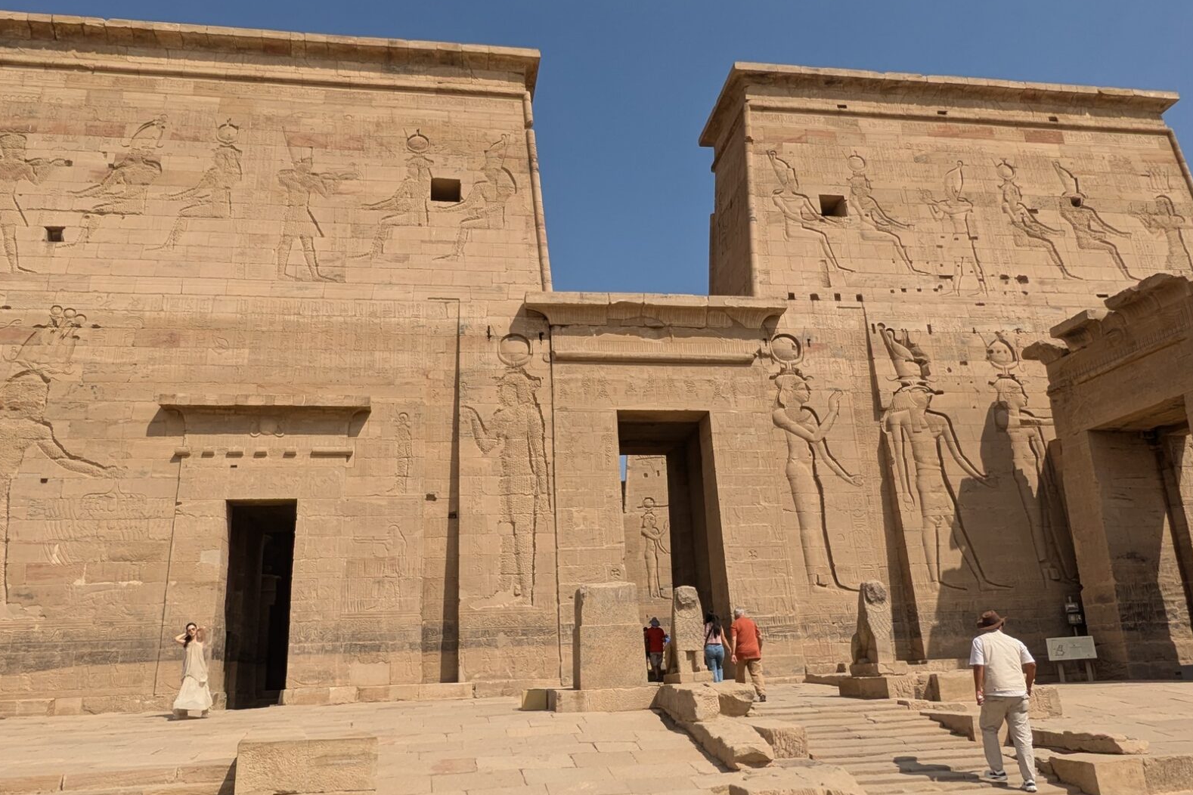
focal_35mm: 27
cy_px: 388
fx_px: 895
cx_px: 600
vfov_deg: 47.9
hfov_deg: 67.4
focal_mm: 2.22
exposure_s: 1/1524
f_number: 2.2
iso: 32
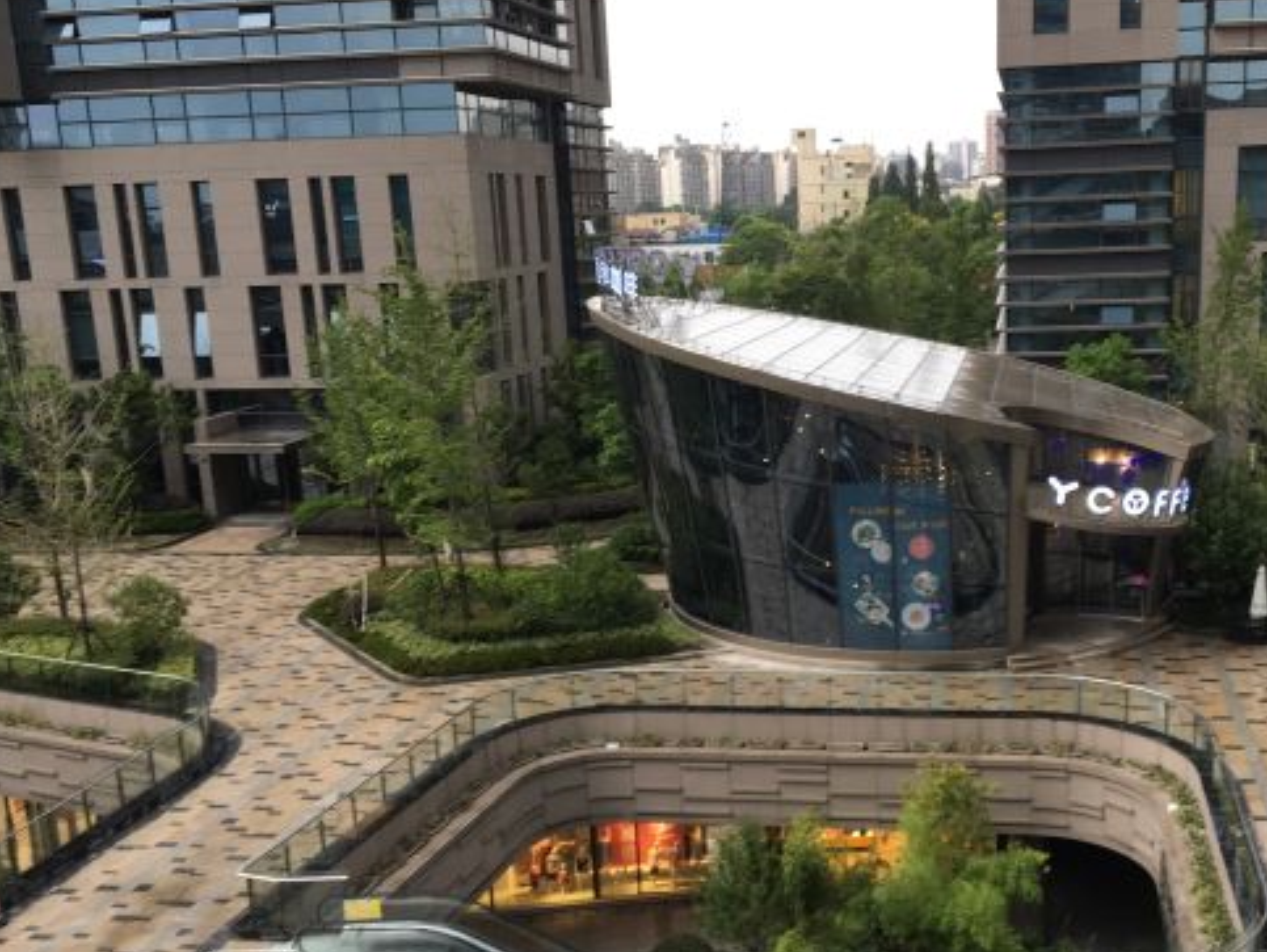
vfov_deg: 34.3
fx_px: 1538
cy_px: 565
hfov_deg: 44.5
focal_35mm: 42
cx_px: 779
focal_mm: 4.15
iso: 40
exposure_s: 1/100
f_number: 2.2
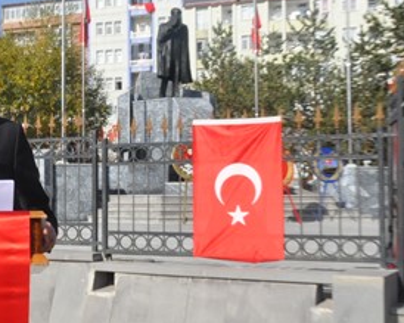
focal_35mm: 60
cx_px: -32
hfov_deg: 28.7
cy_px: 153
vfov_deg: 25.4
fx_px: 717
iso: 1600
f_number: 22
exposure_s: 1/500
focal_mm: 18
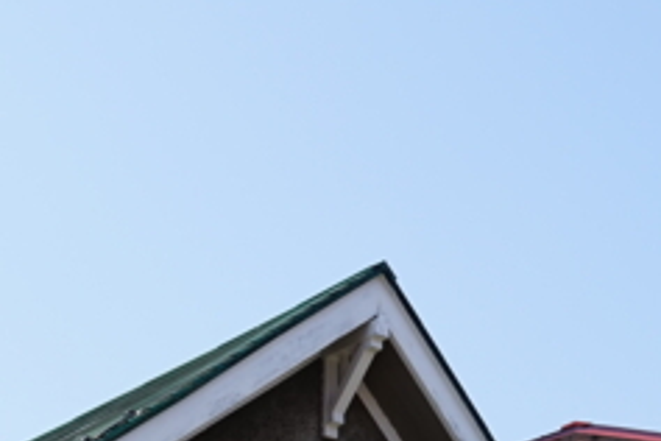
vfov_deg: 13.8
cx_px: 134
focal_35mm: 91
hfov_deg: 22.1
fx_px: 1671
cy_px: 730
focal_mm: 18
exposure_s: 1/125
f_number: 10
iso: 100
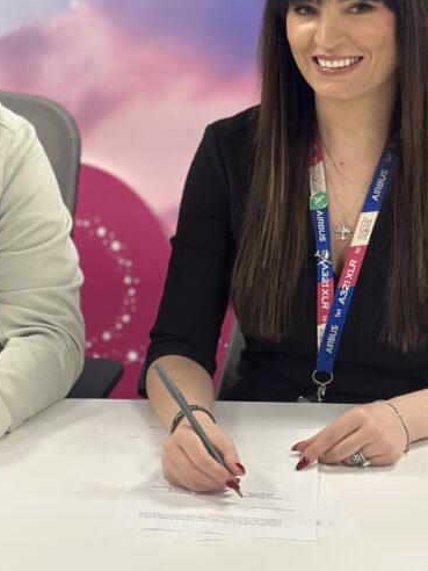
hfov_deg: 14.7
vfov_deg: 19.5
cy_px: 129
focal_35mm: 100
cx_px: 103
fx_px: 1649
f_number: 1.78
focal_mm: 6.86
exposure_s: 1/100
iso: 160
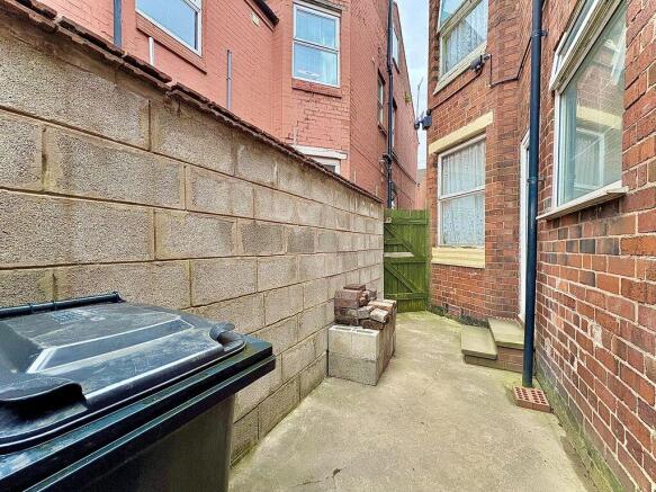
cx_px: 328
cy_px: 246
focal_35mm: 14
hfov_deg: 102.1
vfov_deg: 85.7
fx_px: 265
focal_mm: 2.22
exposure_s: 1/99
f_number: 2.2
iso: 160
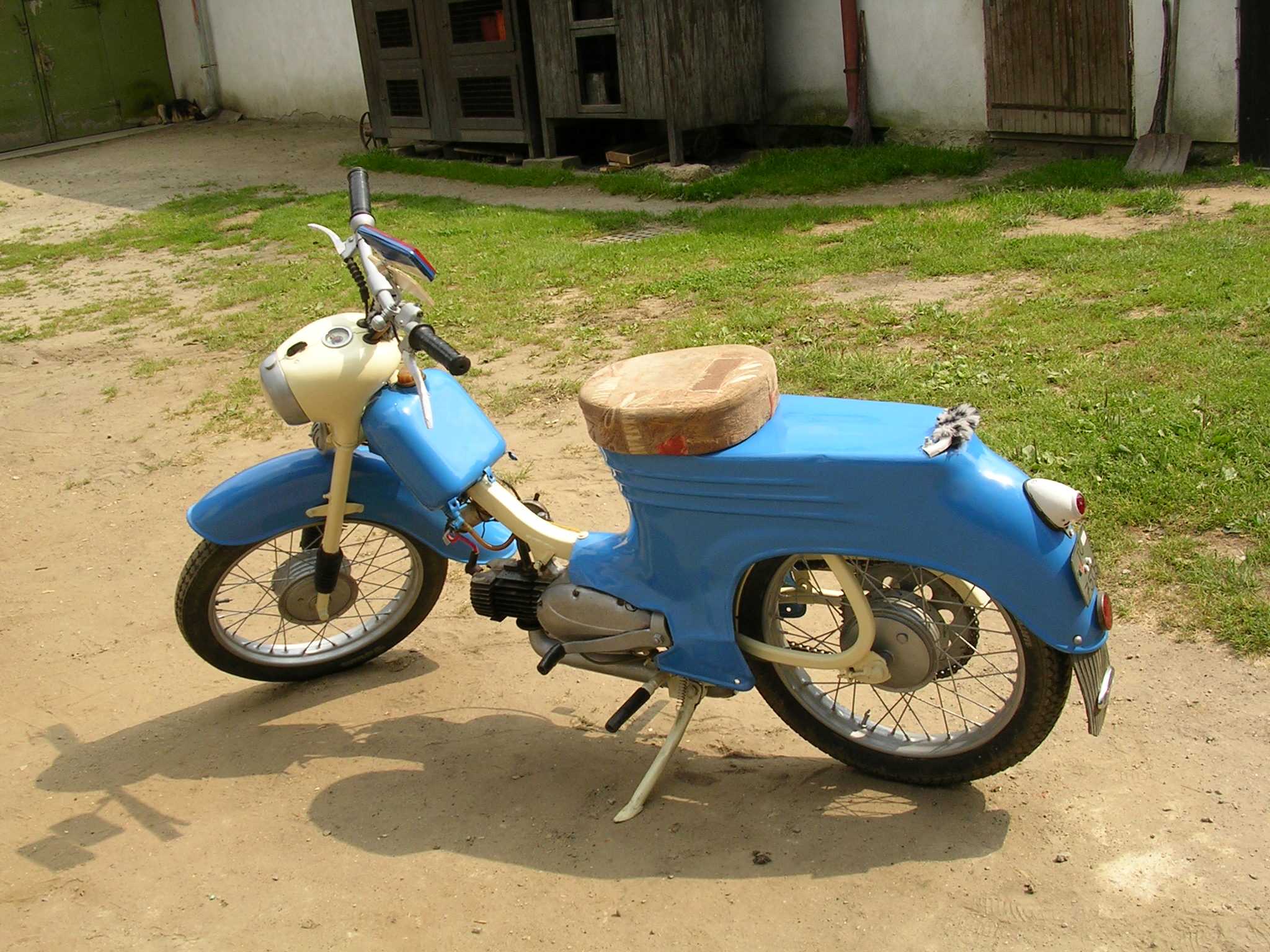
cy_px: 476
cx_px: 635
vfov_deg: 37.7
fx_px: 1394
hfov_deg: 49.0
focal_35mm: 38
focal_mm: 5.8
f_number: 5.6
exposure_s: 1/211
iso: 50
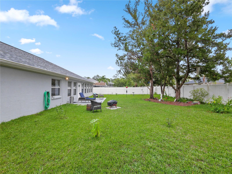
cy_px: 87
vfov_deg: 85.7
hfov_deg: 102.1
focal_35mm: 14
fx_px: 94
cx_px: 116
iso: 400
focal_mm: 7
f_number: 8
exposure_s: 1/125
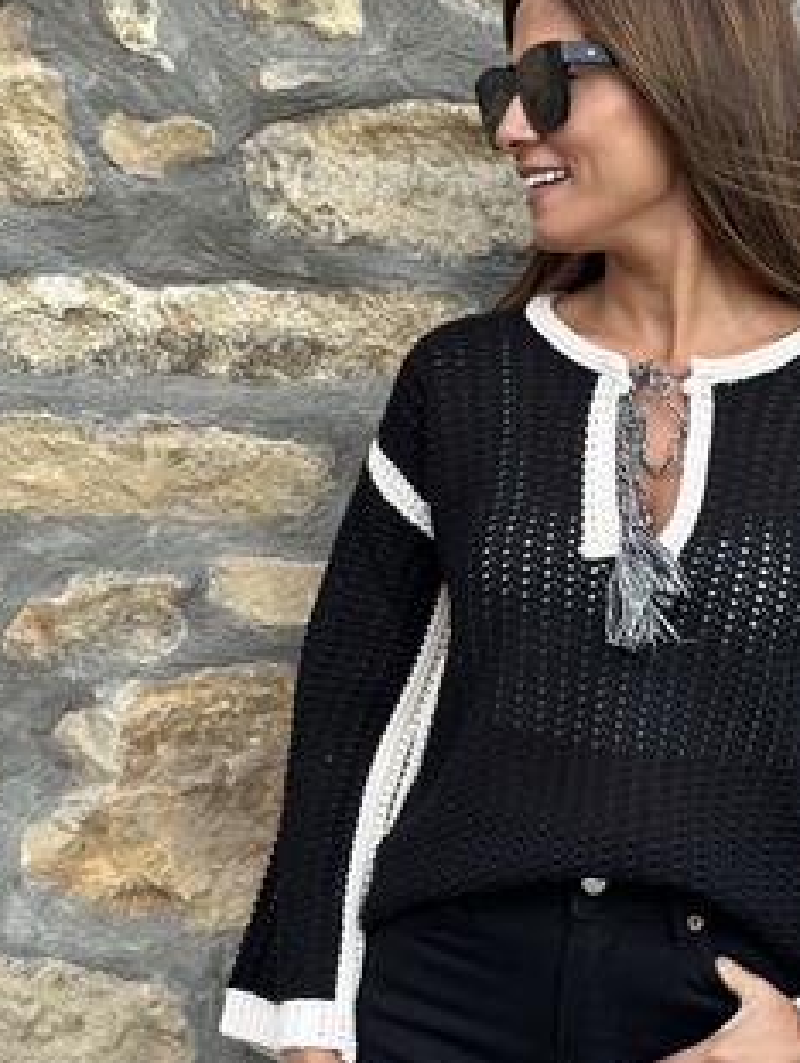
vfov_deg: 25.0
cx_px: 626
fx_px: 2399
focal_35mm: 78
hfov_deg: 18.8
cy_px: 502
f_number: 1.78
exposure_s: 1/555
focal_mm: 6.86
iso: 80
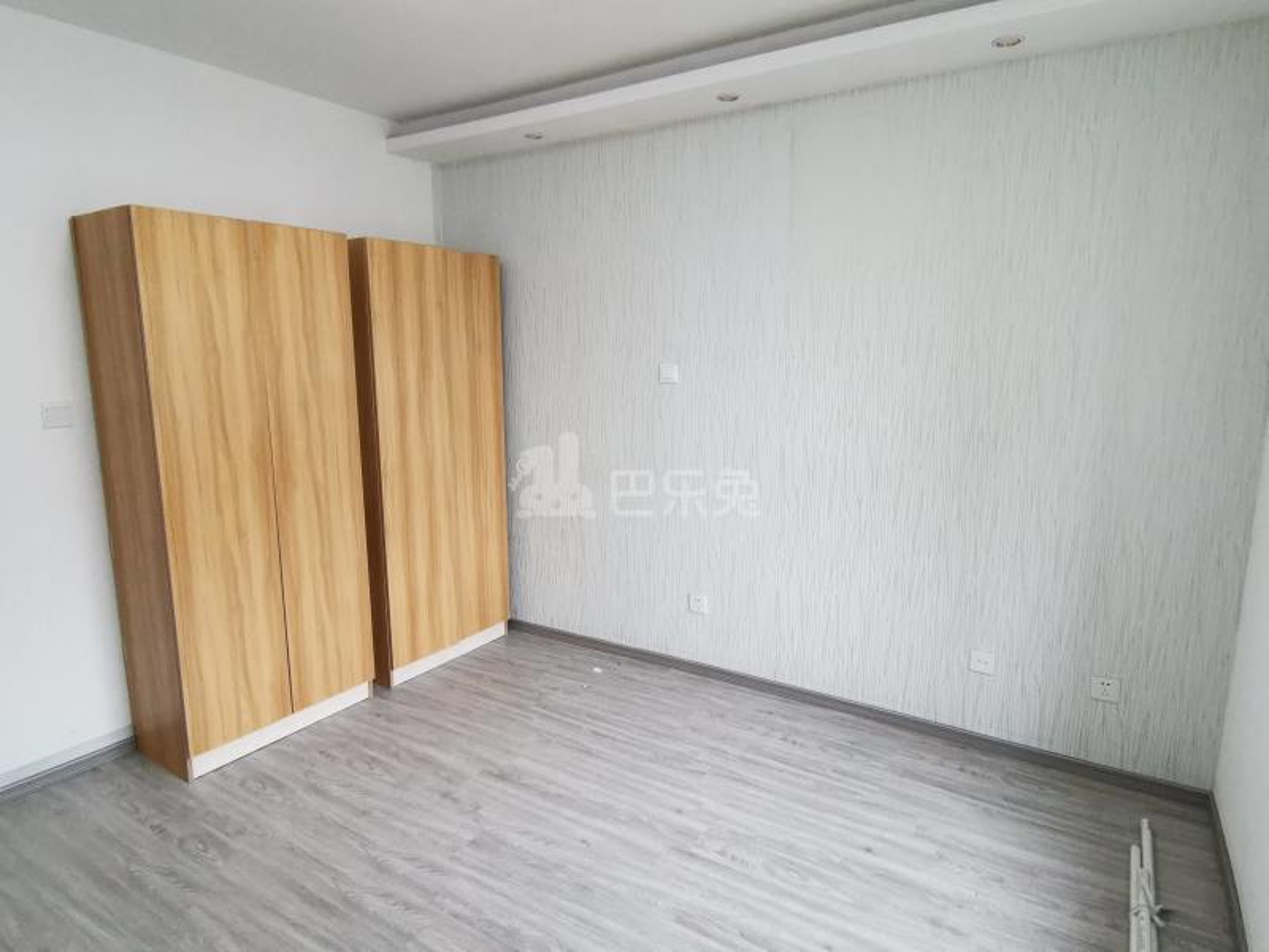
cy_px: 476
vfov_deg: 66.0
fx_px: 733
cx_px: 634
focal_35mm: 20
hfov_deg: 81.7
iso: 320
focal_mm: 2.26
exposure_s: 1/33.3
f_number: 2.2
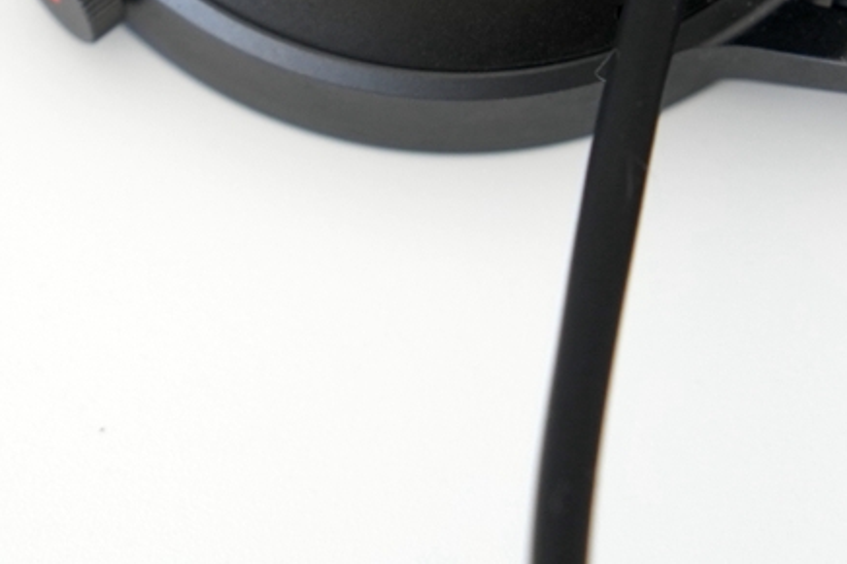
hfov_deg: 5.0
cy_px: -183
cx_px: 317
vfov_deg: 3.3
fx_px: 9639
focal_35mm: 410
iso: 400
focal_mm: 93
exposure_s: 1/80
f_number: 4.5
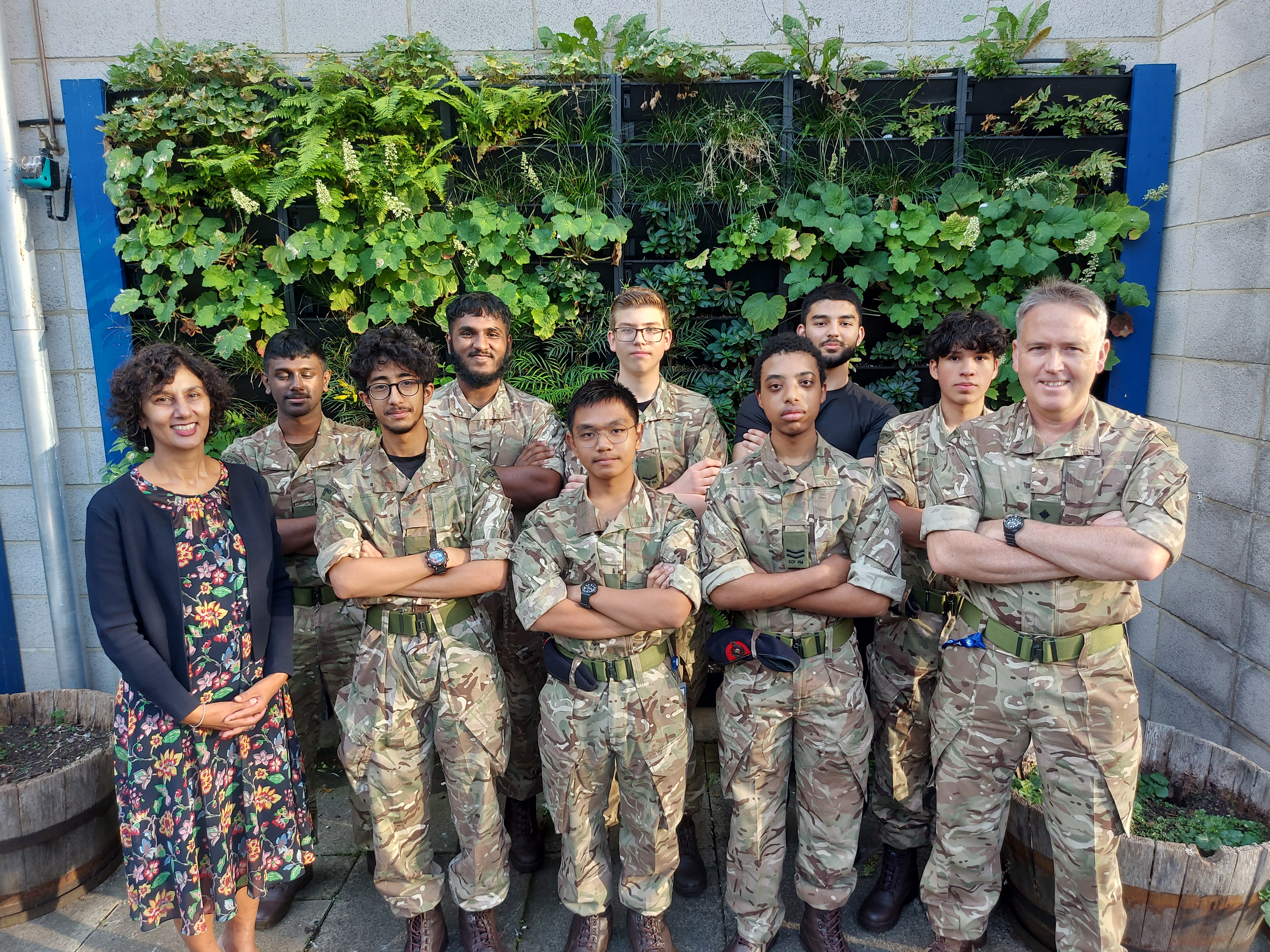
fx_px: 881
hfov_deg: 71.6
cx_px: 635
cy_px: 476
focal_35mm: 24
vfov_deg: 56.8
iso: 40
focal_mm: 5.23
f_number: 1.8
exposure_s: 1/100
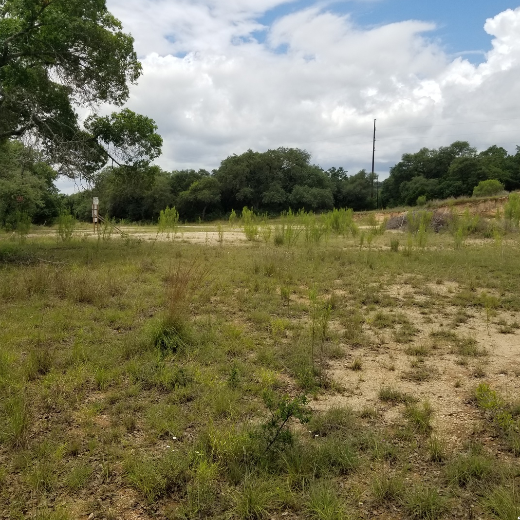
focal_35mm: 31
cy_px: 260
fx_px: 527
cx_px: 272
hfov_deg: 52.5
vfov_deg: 52.5
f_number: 1.7
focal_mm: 4.25
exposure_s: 1/3216
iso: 50
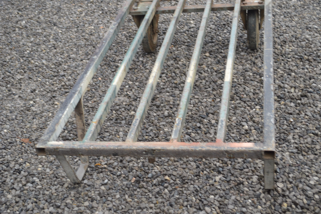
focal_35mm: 52
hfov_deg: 37.9
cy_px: 107
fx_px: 468
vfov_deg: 25.7
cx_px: 160
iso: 400
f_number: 5
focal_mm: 35
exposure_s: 1/40
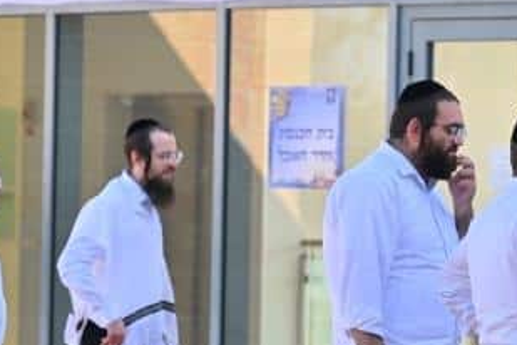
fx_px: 5715
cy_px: 71
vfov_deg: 3.5
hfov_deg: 5.2
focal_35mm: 398
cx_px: 443
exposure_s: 1/640
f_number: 4
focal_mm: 120
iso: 125
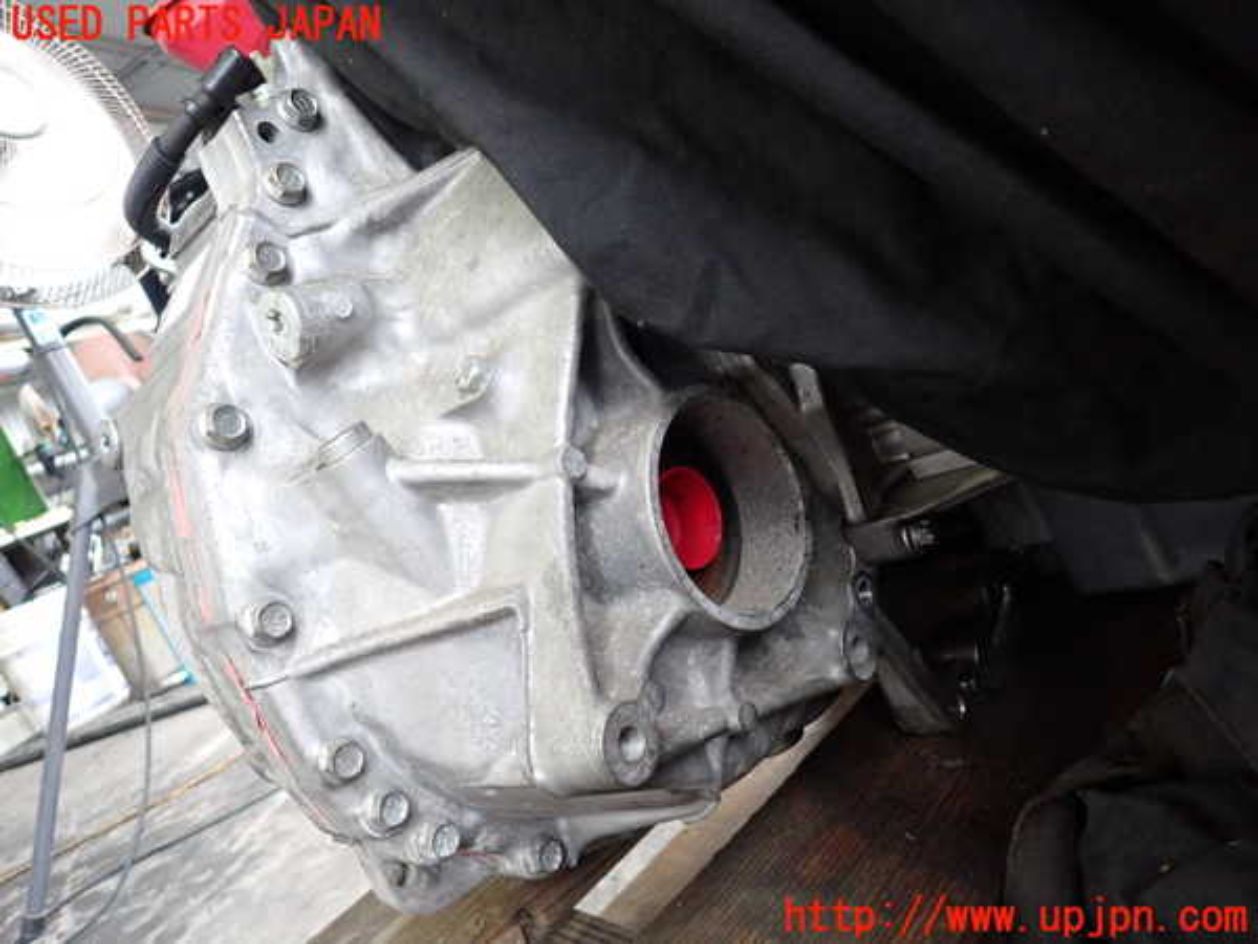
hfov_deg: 69.4
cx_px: 629
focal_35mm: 25
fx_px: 909
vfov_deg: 54.9
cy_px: 472
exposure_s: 1/125
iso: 800
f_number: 2
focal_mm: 4.5
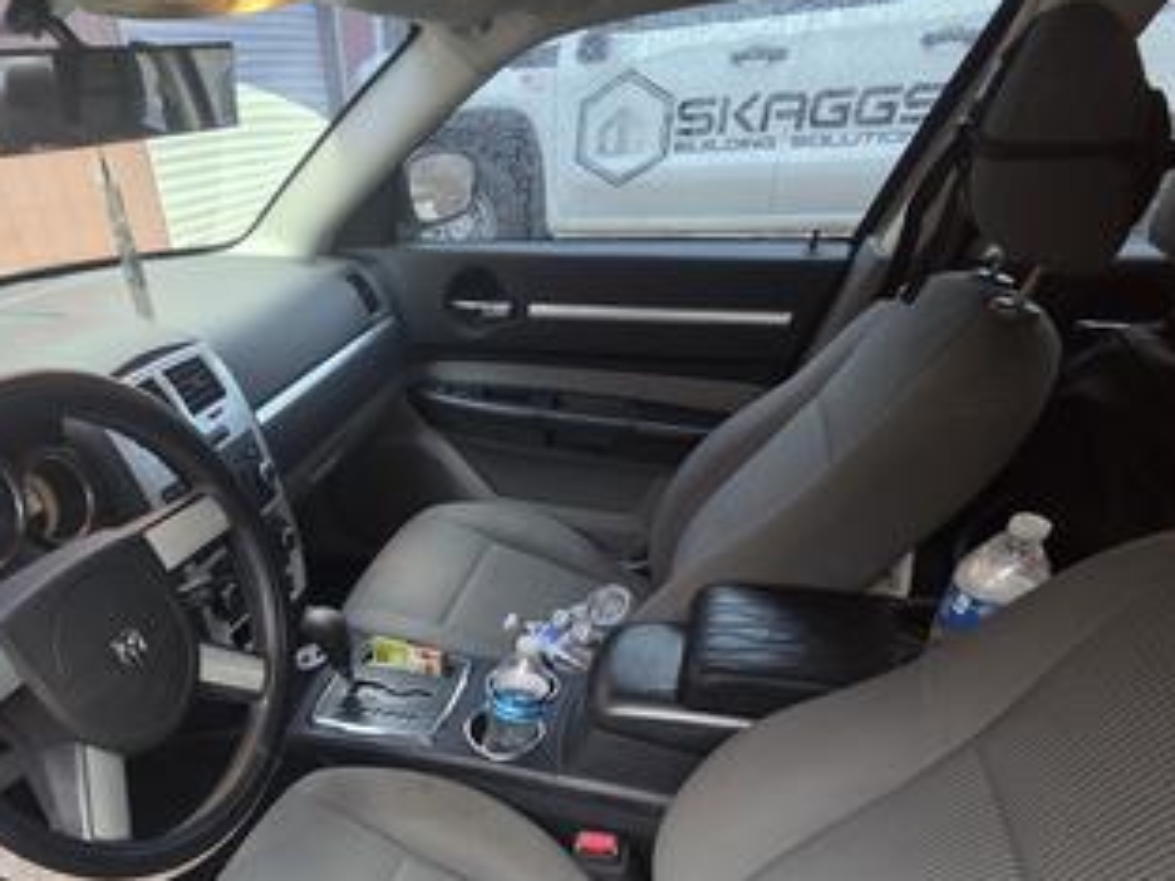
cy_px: 663
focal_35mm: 21
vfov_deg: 60.0
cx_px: 362
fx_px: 713
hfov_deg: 75.7
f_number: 2.2
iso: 500
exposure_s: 1/60
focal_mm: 2.2
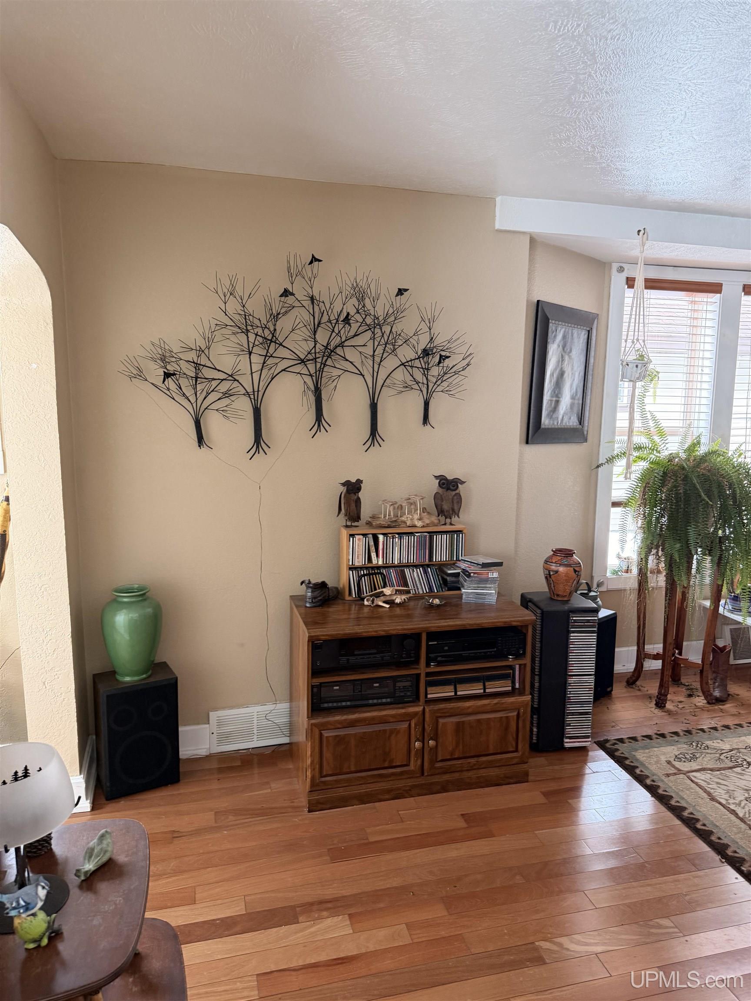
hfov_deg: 56.8
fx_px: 694
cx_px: 376
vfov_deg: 71.6
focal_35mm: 24
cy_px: 500
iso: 400
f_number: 1.78
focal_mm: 6.76
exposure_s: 1/60
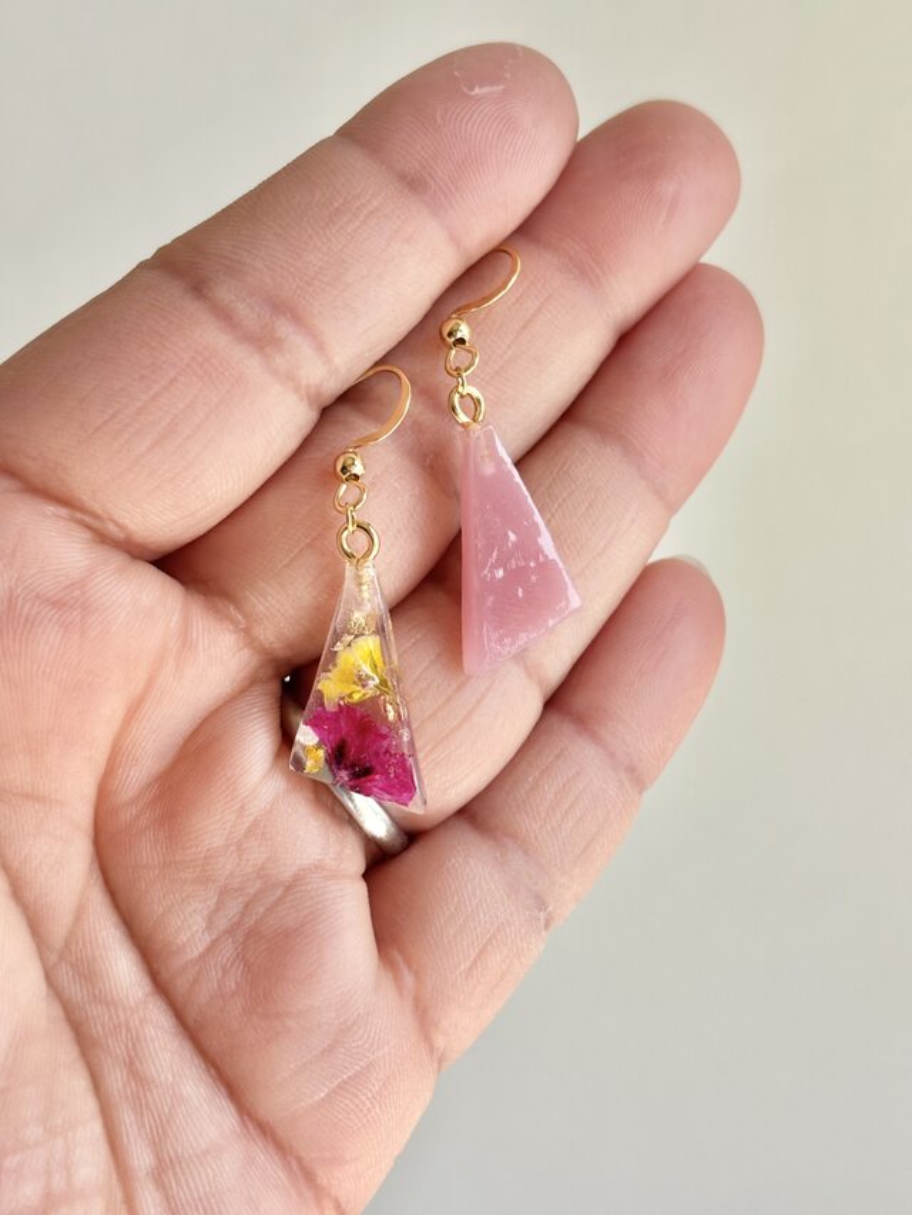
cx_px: 456
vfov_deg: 36.8
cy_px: 608
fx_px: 1826
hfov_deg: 28.0
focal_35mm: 52
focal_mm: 5.96
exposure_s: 1/568
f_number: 1.6
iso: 32
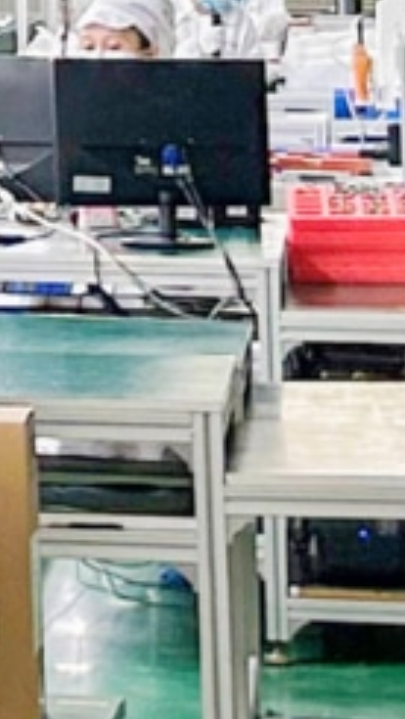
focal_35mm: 222
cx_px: -745
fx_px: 4234
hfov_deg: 5.2
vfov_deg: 9.3
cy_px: -569
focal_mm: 5.7
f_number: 1.5
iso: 125
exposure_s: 1/100
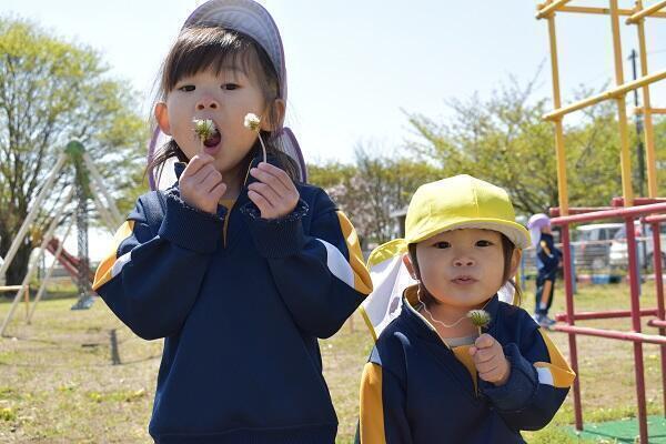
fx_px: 777
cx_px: 333
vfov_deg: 31.9
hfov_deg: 46.4
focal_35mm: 42
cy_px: 222
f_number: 7.1
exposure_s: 1/400
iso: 200
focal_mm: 28
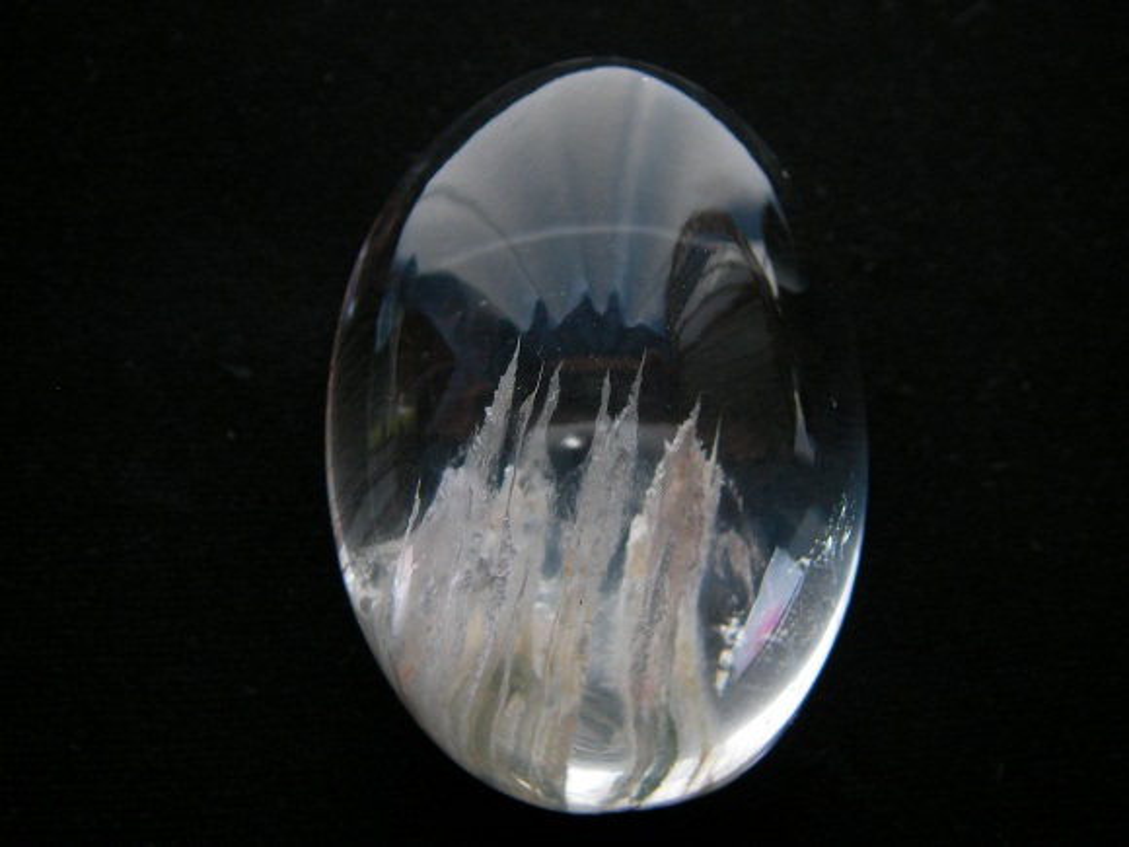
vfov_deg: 32.9
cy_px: 424
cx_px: 564
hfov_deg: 42.9
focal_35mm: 44
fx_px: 1435
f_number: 3.4
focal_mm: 7.3
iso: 100
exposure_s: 1/2.9
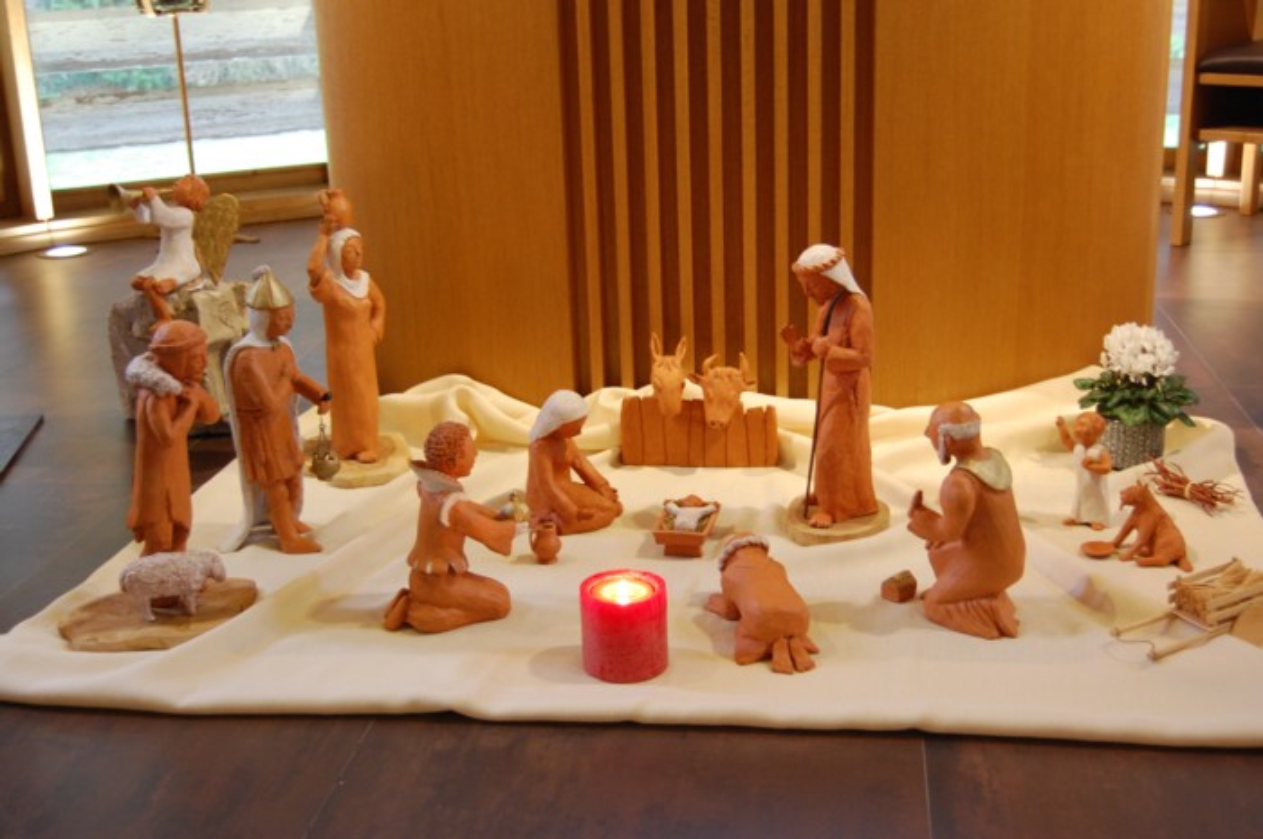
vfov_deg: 29.8
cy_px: 420
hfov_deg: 43.6
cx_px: 632
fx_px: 1577
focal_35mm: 45
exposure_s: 1/8
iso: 800
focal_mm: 30
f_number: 4.2
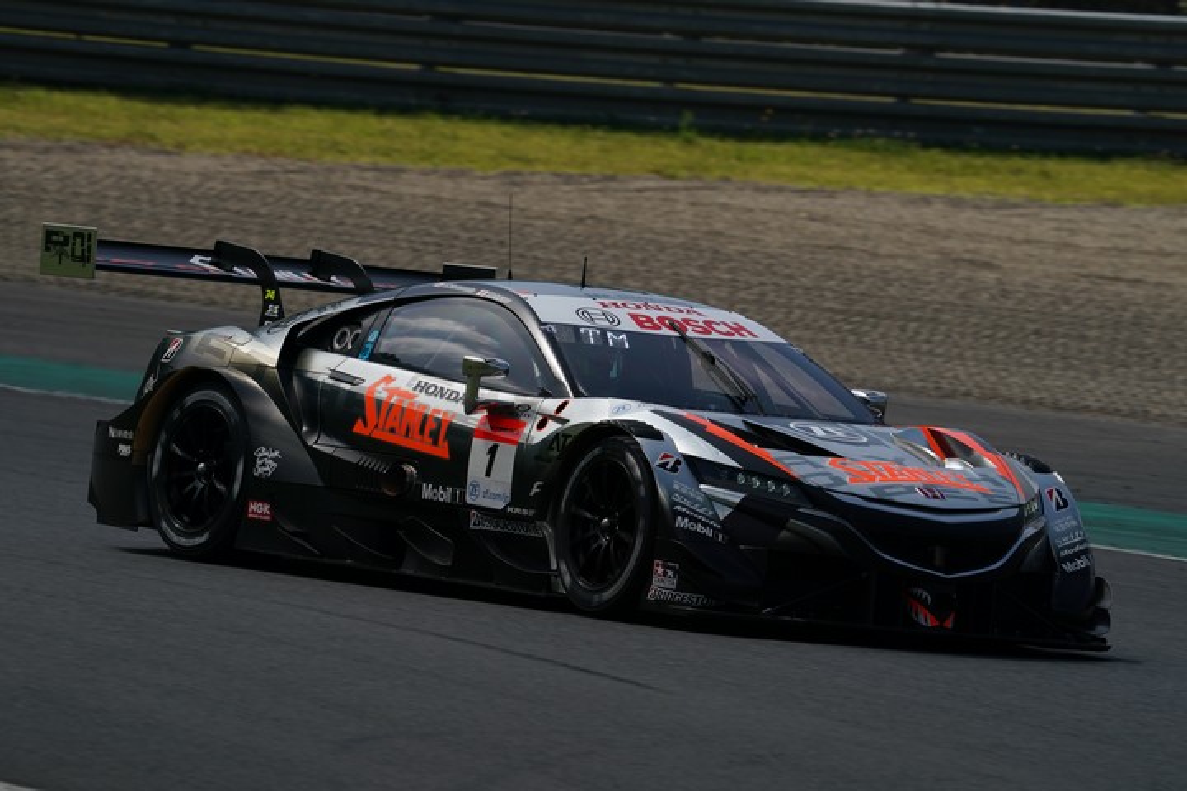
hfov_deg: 4.8
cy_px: 396
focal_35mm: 433
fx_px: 14276
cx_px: 594
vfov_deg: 3.2
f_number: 11
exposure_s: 1/640
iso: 250
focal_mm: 433
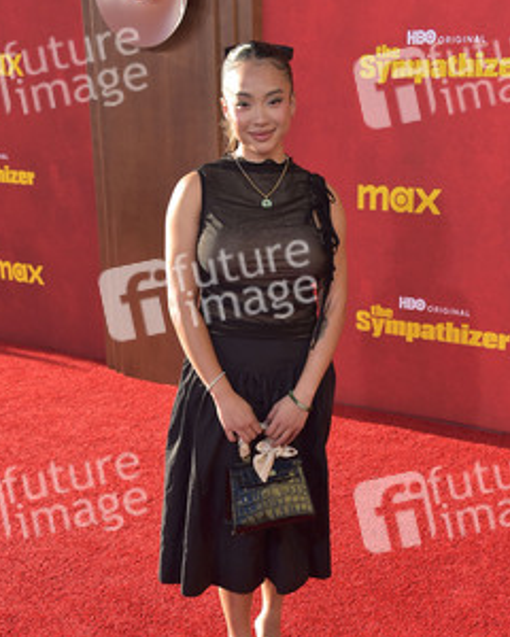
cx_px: 271
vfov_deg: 37.1
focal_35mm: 50
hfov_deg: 30.2
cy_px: 397
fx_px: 943
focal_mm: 40
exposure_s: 1/1600
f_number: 6.3
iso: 800
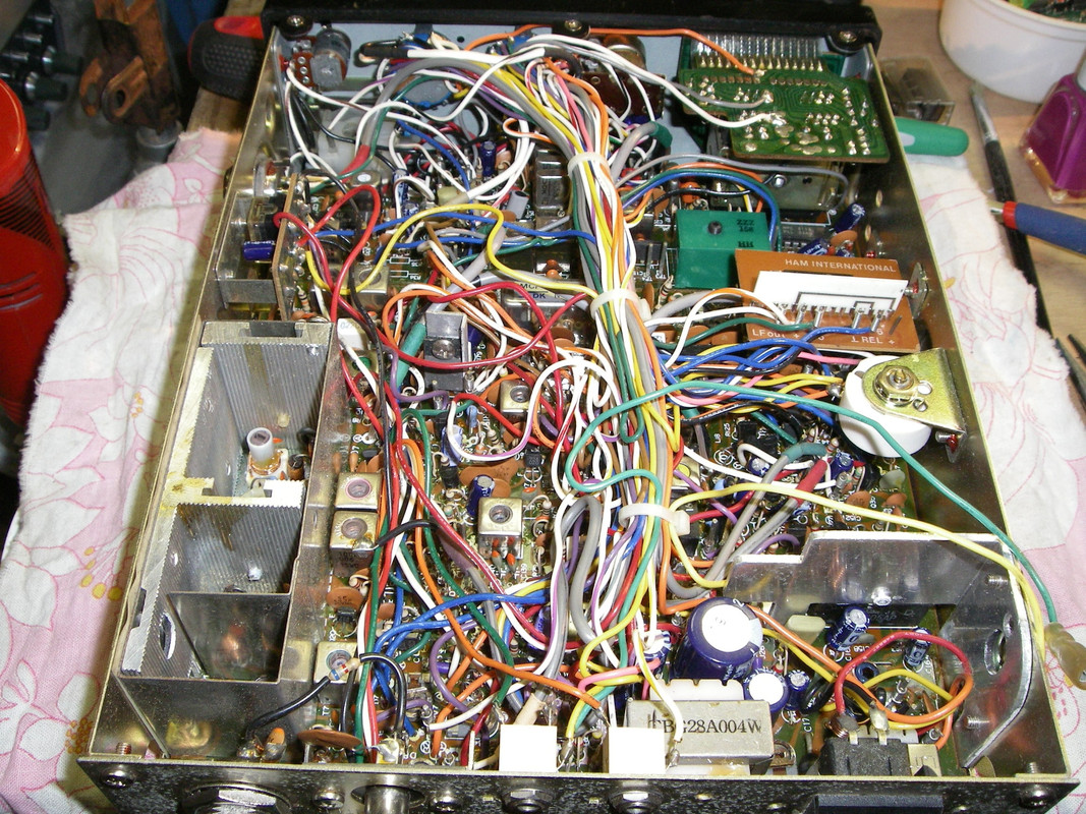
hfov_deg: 49.0
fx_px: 1192
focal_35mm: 38
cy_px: 407
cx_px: 543
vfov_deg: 37.7
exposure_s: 1/50
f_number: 4.3
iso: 250
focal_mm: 6.2
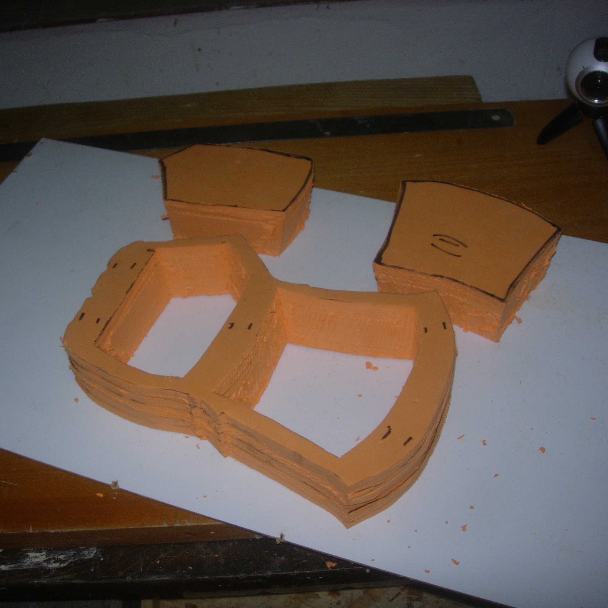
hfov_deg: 37.5
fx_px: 894
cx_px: 276
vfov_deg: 37.6
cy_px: 303
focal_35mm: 45
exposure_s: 1/64
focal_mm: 7.8
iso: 79
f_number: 2.8
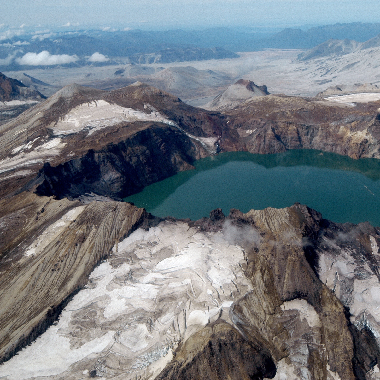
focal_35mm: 39
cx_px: 288
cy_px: 188
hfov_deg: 41.5
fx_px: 484
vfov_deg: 42.8
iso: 200
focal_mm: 20
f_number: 16
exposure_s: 1/160
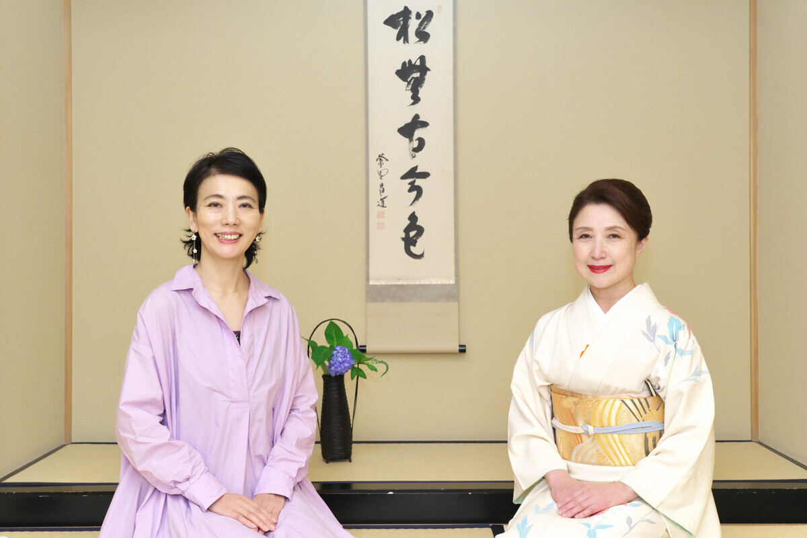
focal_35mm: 40
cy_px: 269
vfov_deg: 33.4
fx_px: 897
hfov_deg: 48.5
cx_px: 404
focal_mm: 40
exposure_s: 1/100
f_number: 8
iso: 1600
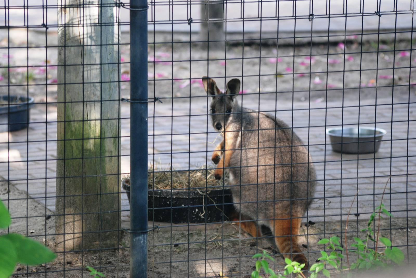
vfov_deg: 7.7
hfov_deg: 11.4
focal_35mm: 180
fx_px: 2082
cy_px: 139
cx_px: 208
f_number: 4.2
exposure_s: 1/160
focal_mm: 120
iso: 400
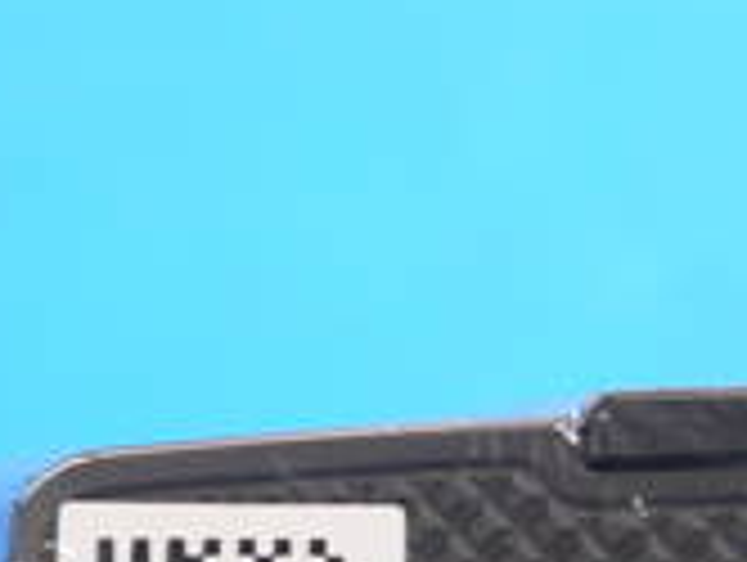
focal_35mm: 239
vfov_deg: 6.2
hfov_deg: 8.2
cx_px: 945
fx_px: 5165
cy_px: 481
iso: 640
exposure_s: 1/60
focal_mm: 31
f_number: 5
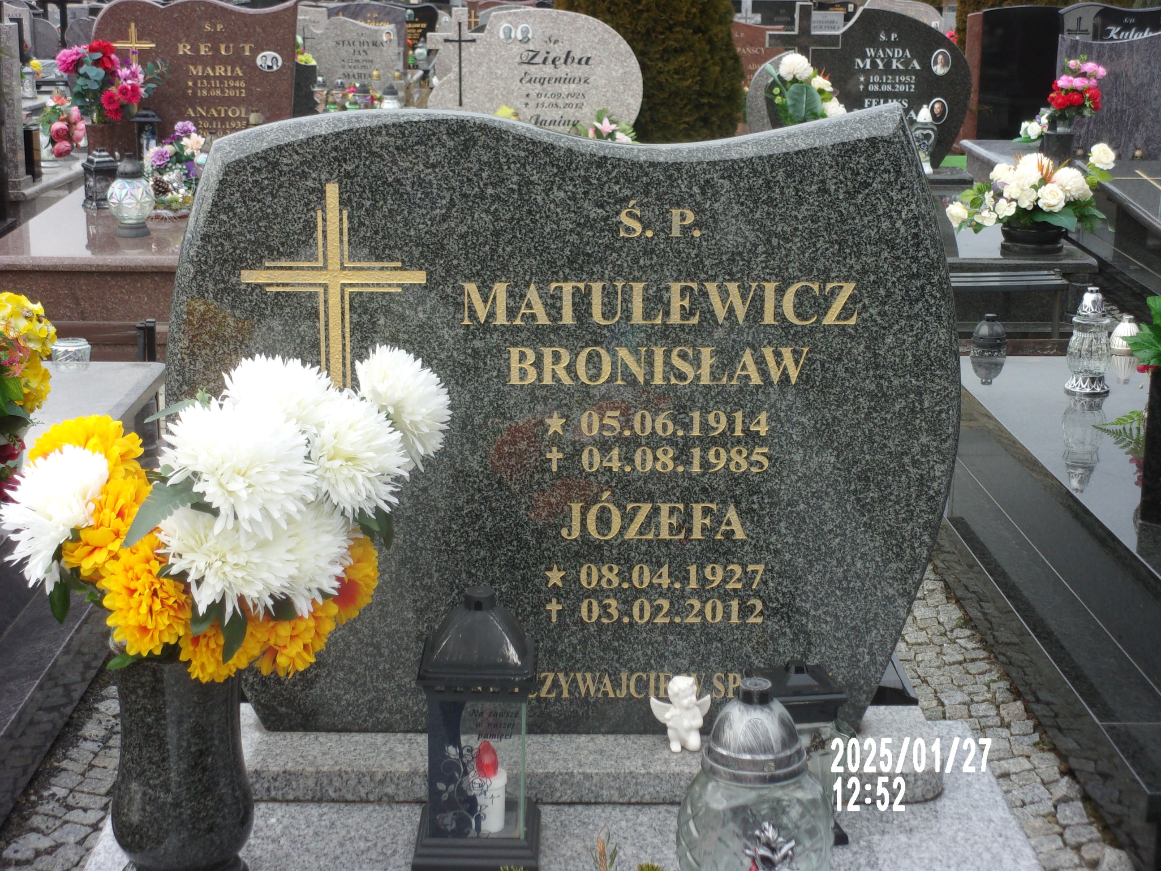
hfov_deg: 30.3
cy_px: 436
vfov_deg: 22.9
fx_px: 2147
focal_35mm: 64
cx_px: 580
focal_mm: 11.5
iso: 80
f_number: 5.2
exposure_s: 1/120
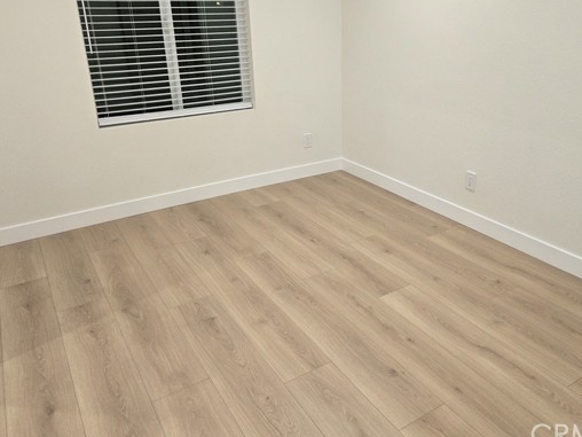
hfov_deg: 61.4
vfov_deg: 48.0
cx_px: 330
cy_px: 175
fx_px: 488
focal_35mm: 29
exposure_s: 1/60
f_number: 1.8
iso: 100
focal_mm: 5.4
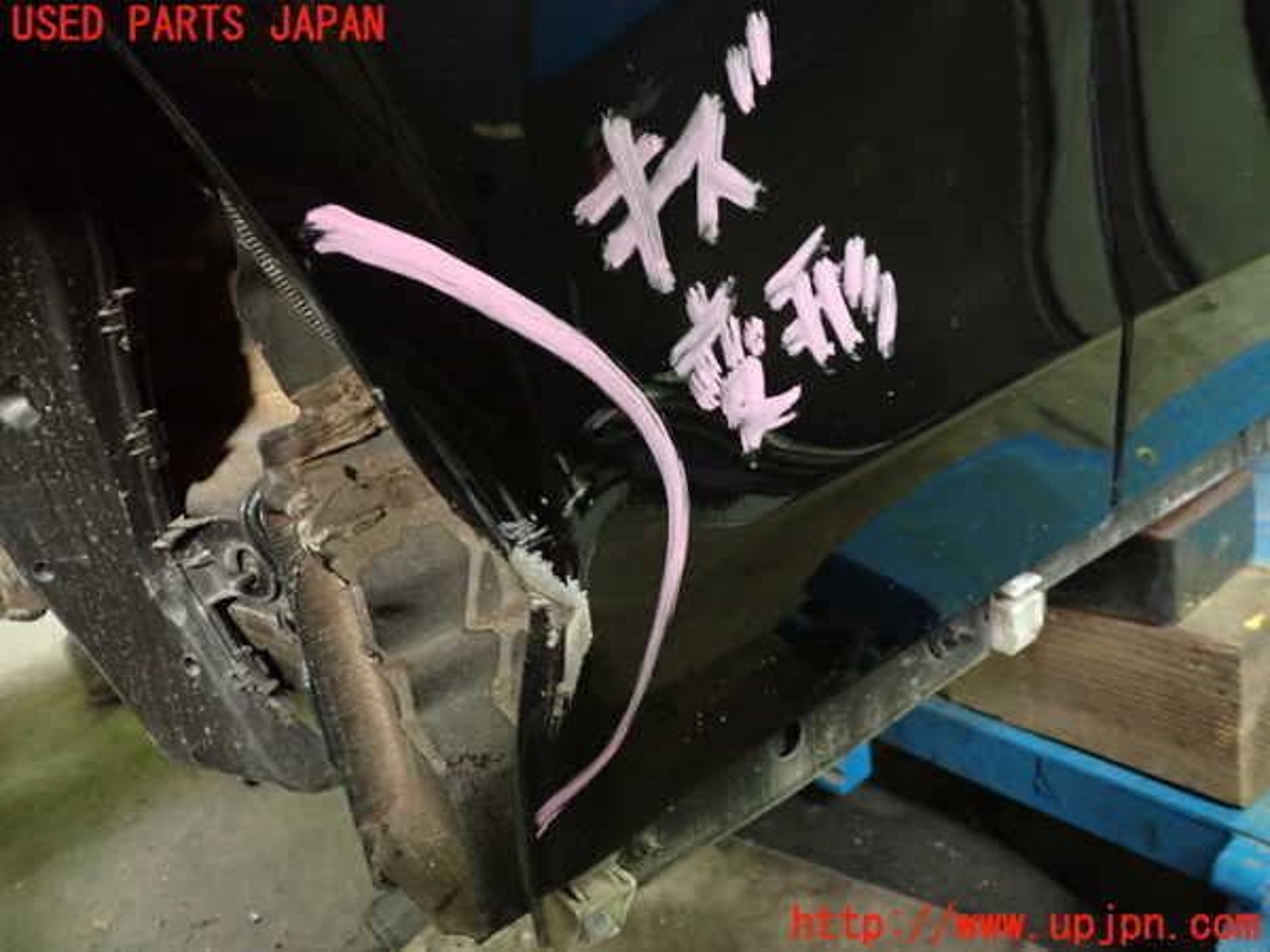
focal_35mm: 30
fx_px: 1101
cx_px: 635
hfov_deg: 60.0
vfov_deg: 46.8
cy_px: 476
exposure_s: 1/20
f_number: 2.3
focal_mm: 5.4
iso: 800
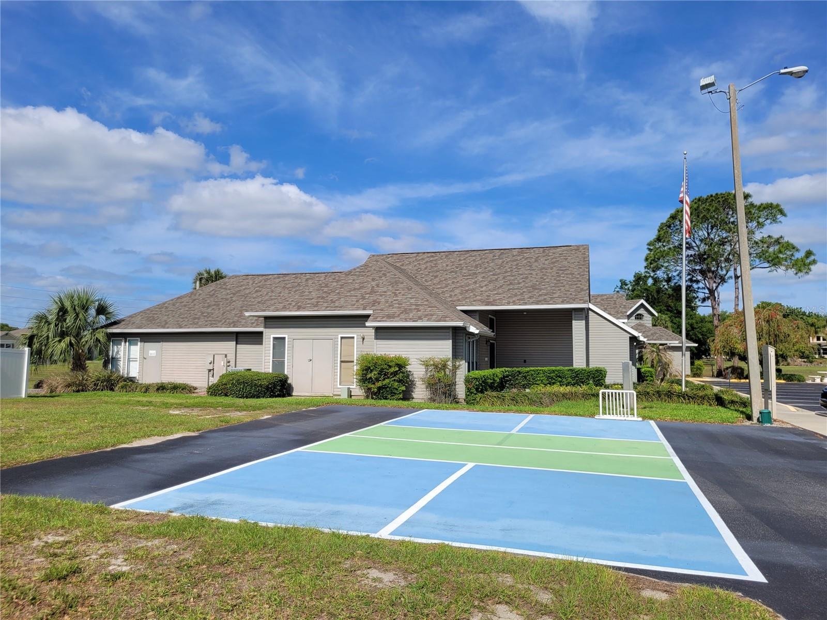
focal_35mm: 26
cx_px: 414
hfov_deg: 67.3
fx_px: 621
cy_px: 310
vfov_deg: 53.1
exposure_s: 1/3707
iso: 40
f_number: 1.8
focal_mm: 5.4
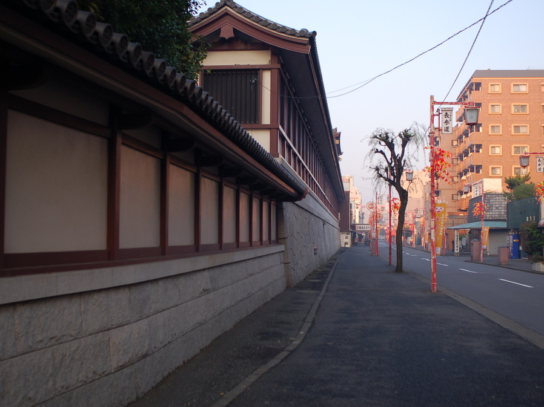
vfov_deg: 31.5
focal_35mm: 46
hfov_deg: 41.2
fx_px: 723
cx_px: 281
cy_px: 202
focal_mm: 28
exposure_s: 1/320
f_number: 3.5
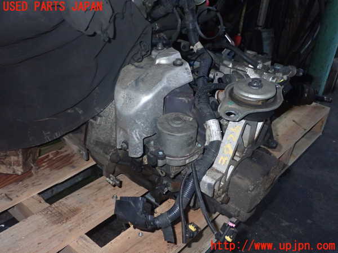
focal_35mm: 36
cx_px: 169
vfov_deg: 39.7
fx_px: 352
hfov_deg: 51.4
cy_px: 126
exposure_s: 1/40
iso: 800
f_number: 7.1
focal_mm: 6.37
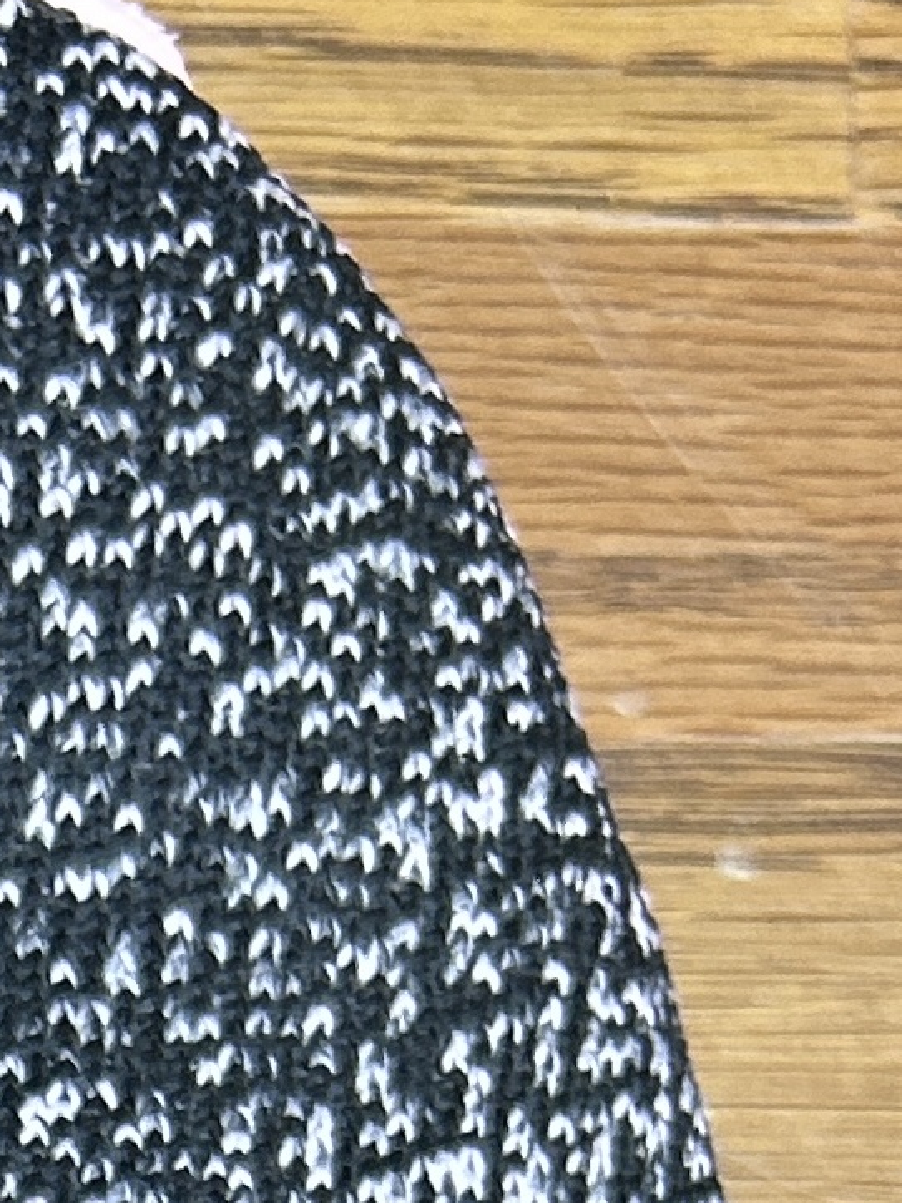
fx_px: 4412
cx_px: -1053
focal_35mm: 127
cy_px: 2780
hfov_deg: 10.5
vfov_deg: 12.5
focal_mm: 5.7
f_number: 1.5
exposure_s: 1/60
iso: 160
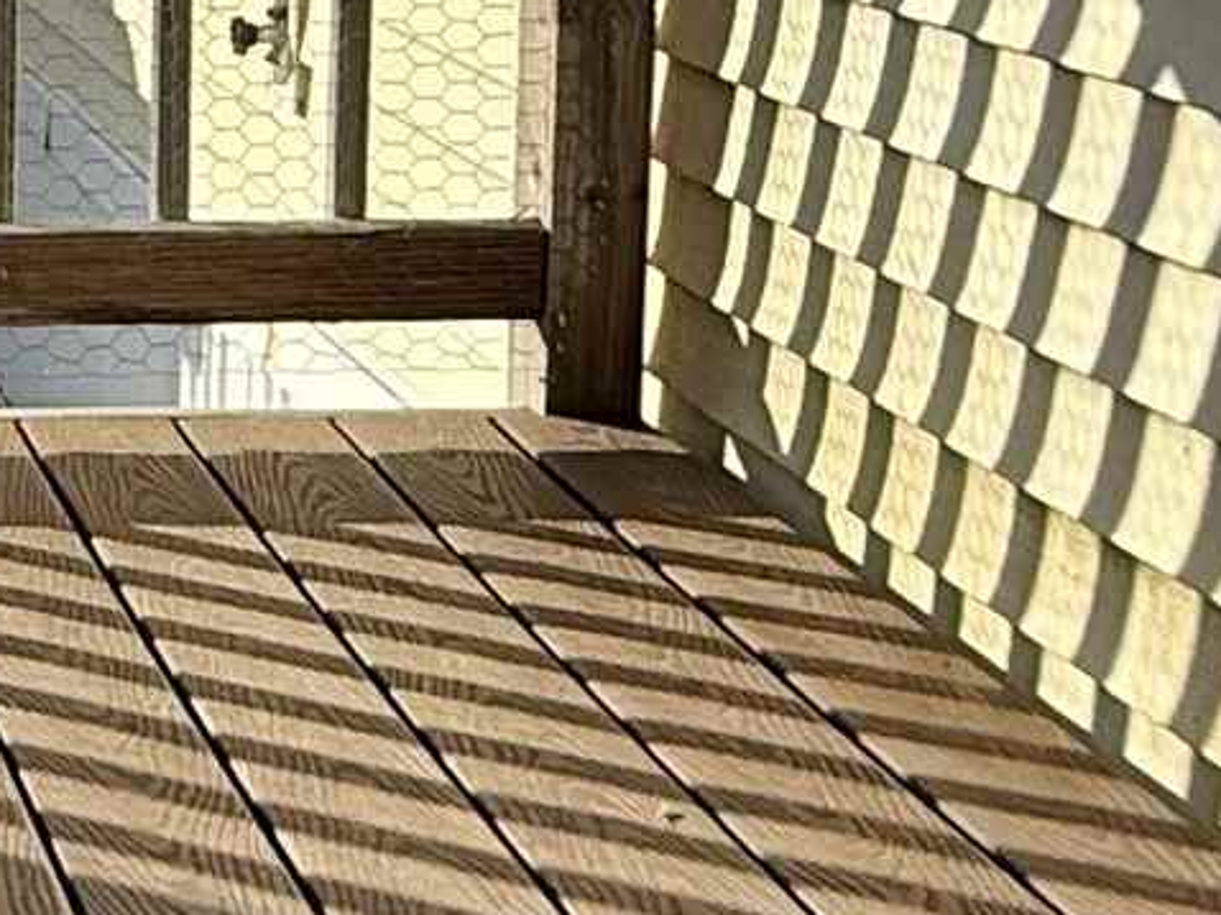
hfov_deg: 19.0
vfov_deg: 16.0
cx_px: -646
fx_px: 3173
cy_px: -41
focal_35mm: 90
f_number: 2.2
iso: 50
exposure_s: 1/3663
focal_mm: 2.22
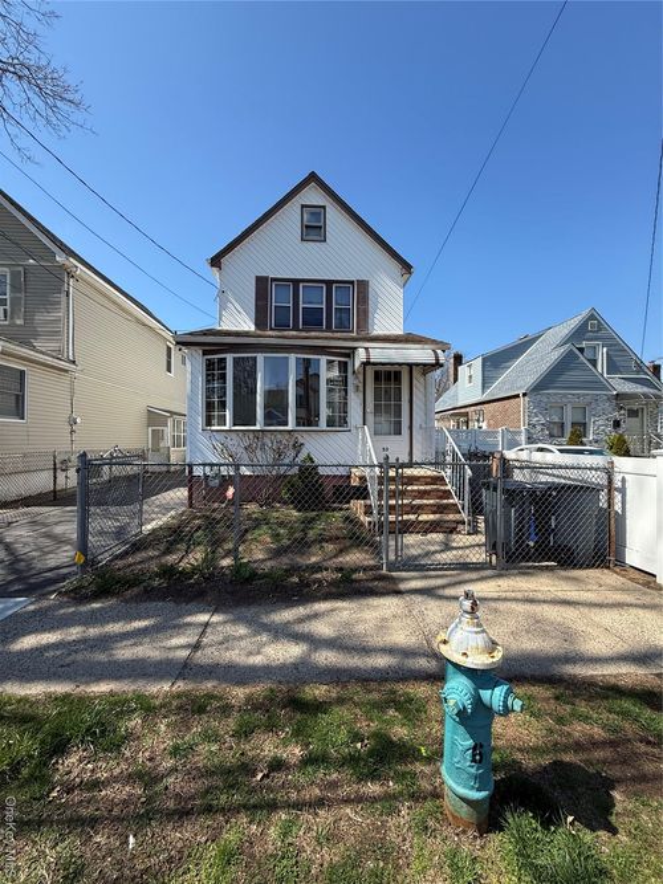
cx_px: 332
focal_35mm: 14
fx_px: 358
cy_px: 442
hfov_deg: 85.7
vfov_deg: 102.1
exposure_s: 1/1068
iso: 50
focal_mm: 2.22
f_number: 2.2
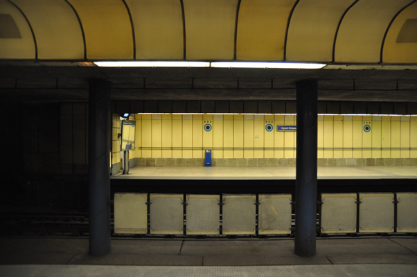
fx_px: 295
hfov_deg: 70.5
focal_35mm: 26
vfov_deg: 50.3
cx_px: 208
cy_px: 138
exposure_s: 1/30
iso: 800
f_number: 2.8
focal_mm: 17
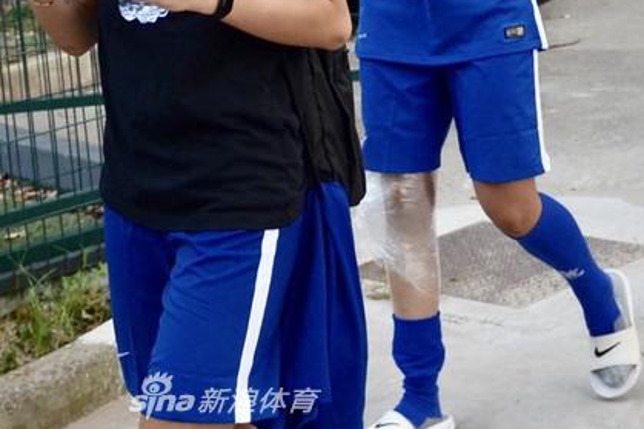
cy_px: -88
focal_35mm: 117
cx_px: 234
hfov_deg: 17.5
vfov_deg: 11.5
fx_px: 2092
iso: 800
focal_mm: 32
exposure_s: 1/200
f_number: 4.5
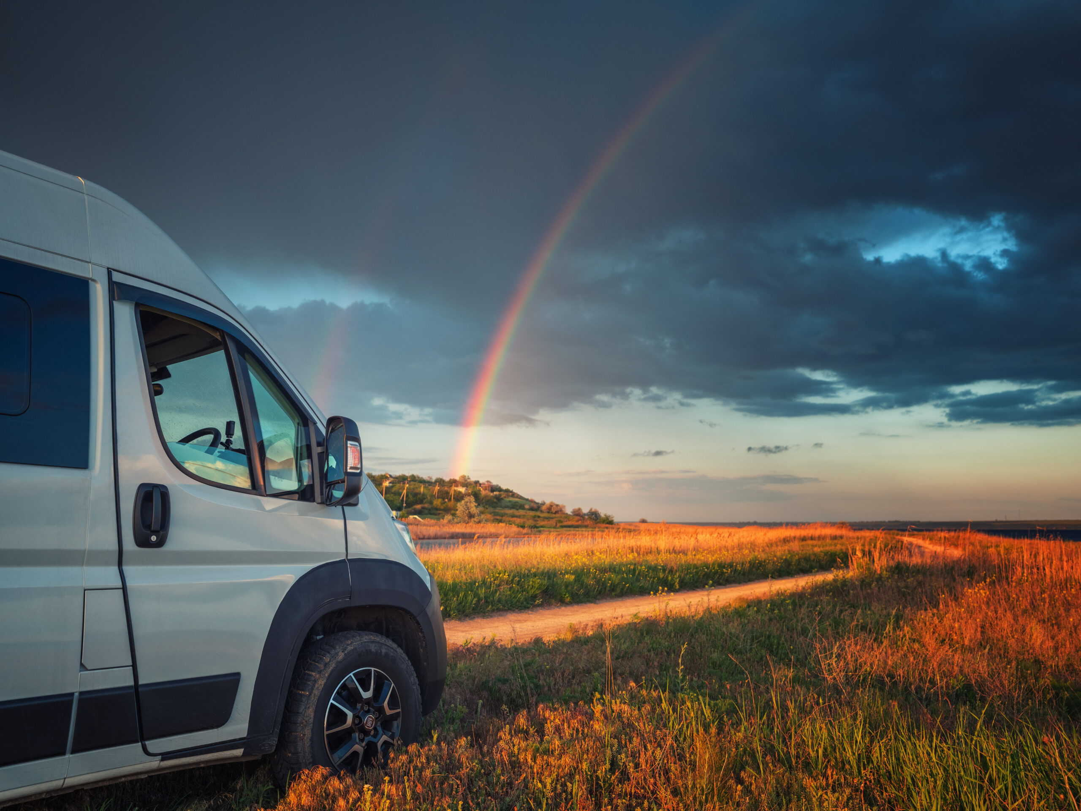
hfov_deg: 63.4
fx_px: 874
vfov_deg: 49.7
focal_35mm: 28
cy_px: 406
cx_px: 540
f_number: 5.6
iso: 250
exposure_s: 1/100
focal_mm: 35
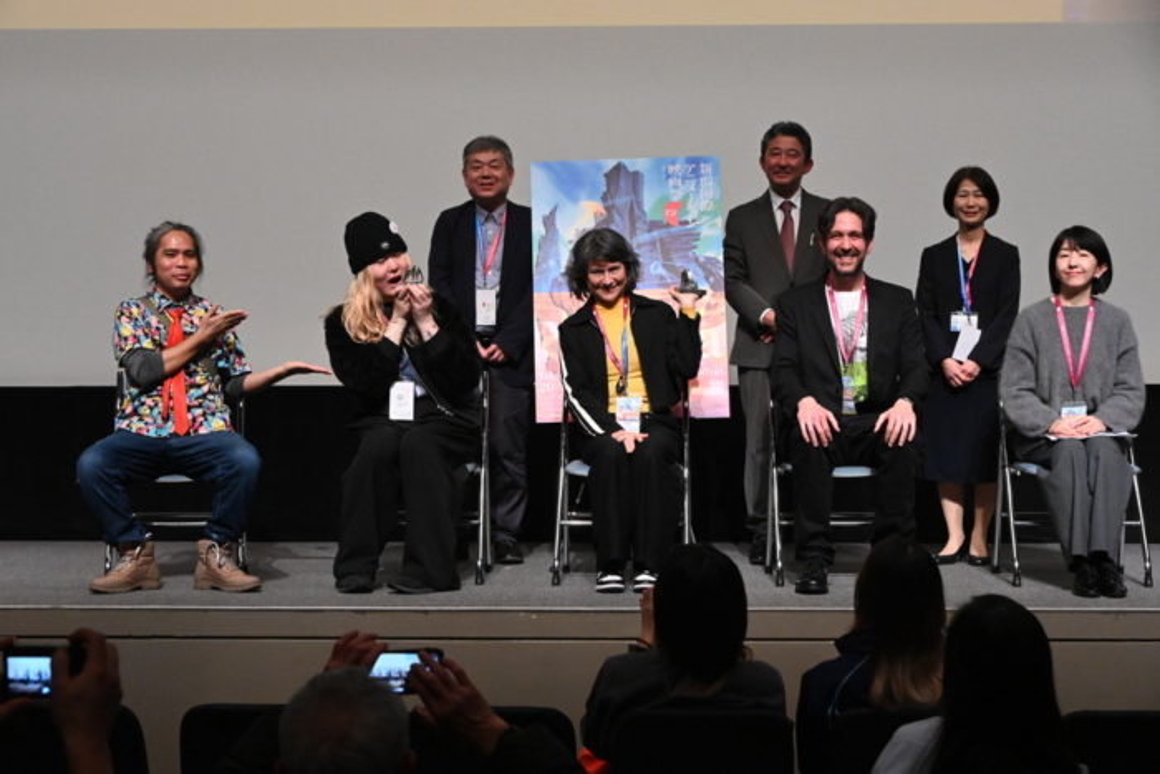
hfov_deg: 31.0
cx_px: 580
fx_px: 2095
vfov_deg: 20.9
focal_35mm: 65
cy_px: 387
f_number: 8
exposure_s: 1/160
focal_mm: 65
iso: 6400
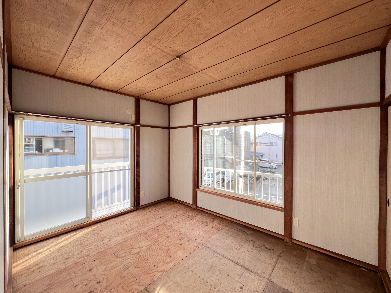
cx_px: 196
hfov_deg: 106.2
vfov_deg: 89.9
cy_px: 146
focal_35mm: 13
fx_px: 147
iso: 64
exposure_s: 1/99
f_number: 1.8
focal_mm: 1.57
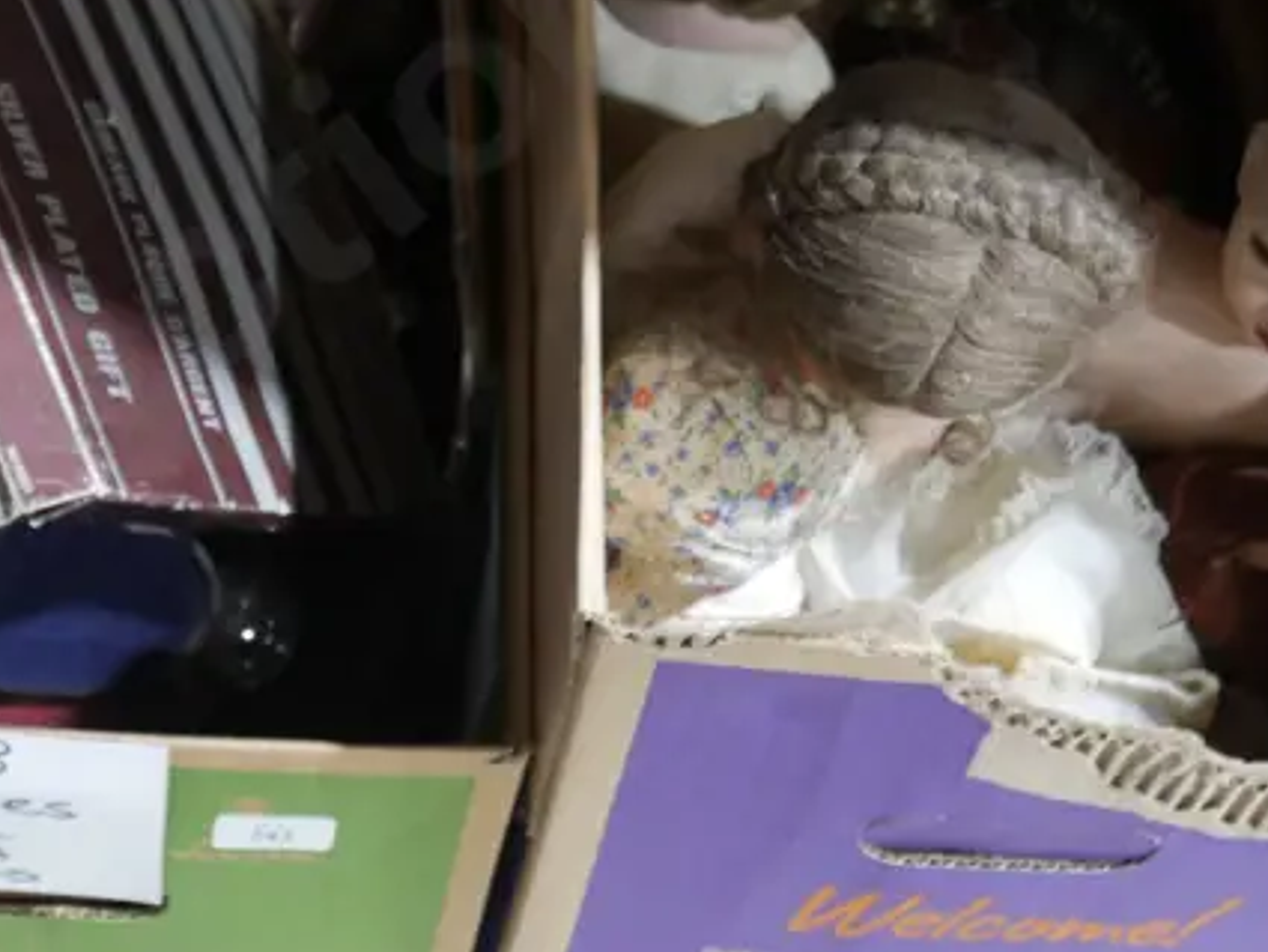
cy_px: 372
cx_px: 107
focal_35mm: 82
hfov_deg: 23.2
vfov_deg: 18.0
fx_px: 3005
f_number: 4
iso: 1250
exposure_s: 1/60
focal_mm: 17
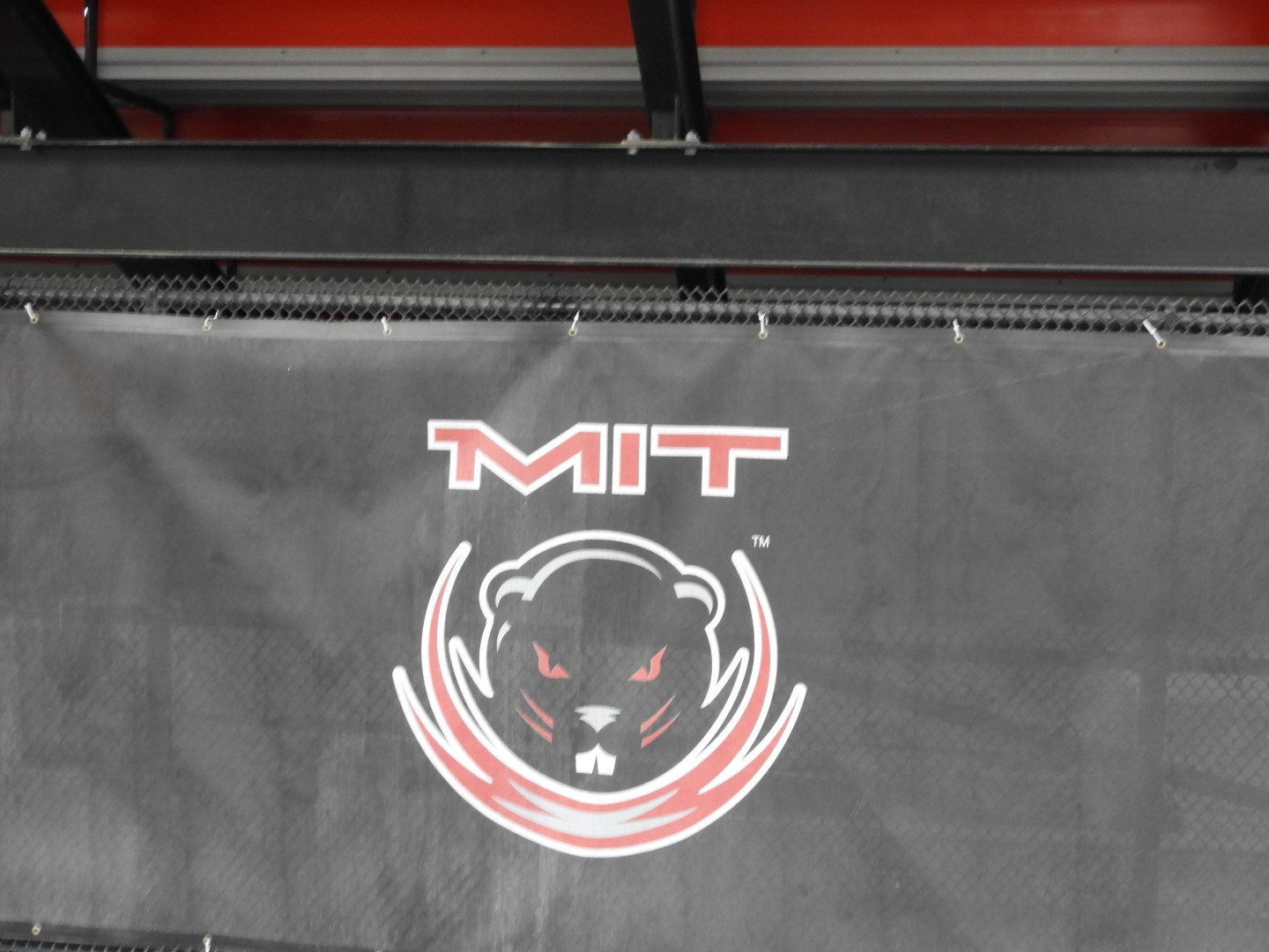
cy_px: 476
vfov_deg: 29.1
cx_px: 634
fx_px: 1833
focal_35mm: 50
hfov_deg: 38.2
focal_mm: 9
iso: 400
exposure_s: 1/13
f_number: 4
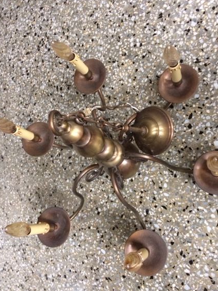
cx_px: 119
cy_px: 153
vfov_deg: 55.3
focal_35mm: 33
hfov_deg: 42.9
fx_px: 277
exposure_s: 1/17
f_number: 2.2
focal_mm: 4.15
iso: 250
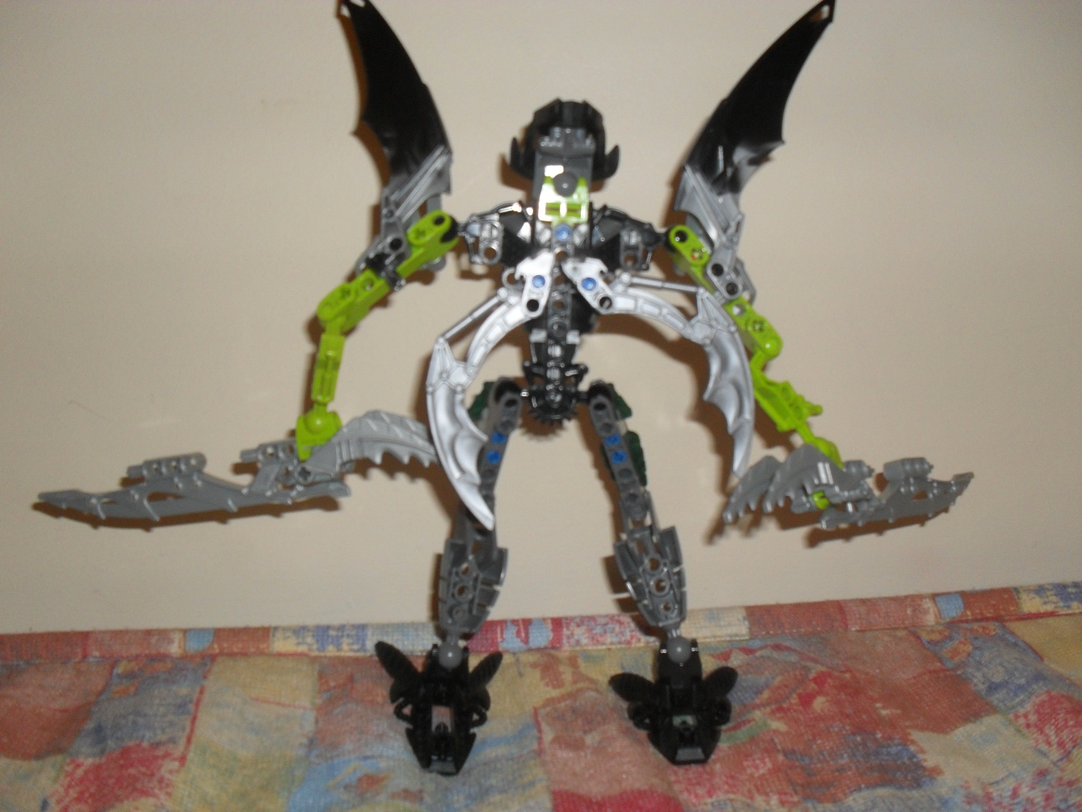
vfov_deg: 40.7
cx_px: 541
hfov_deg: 52.6
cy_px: 406
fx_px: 1094
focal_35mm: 35
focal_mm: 6.3
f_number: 3.2
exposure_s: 1/45
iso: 200
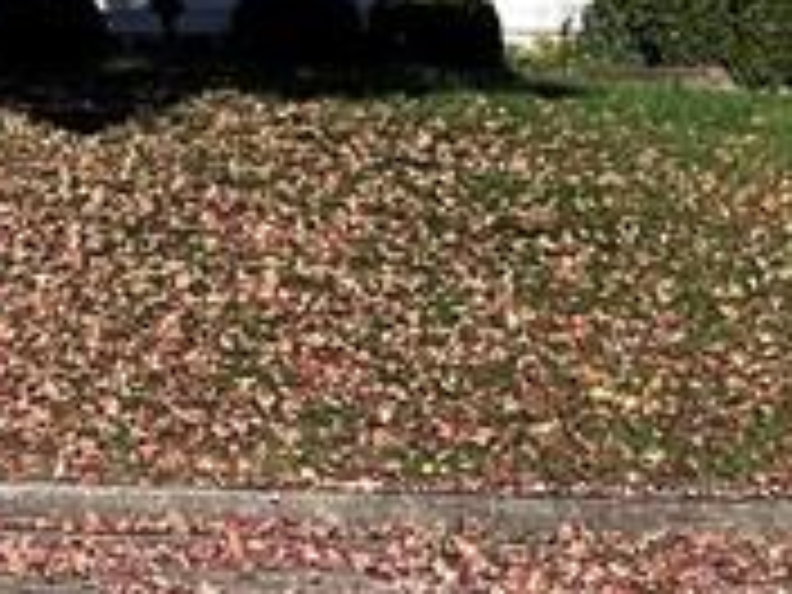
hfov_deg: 13.4
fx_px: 3203
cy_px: -765
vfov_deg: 9.6
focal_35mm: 140
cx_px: -351
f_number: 1.78
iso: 80
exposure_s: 1/2882
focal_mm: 6.86
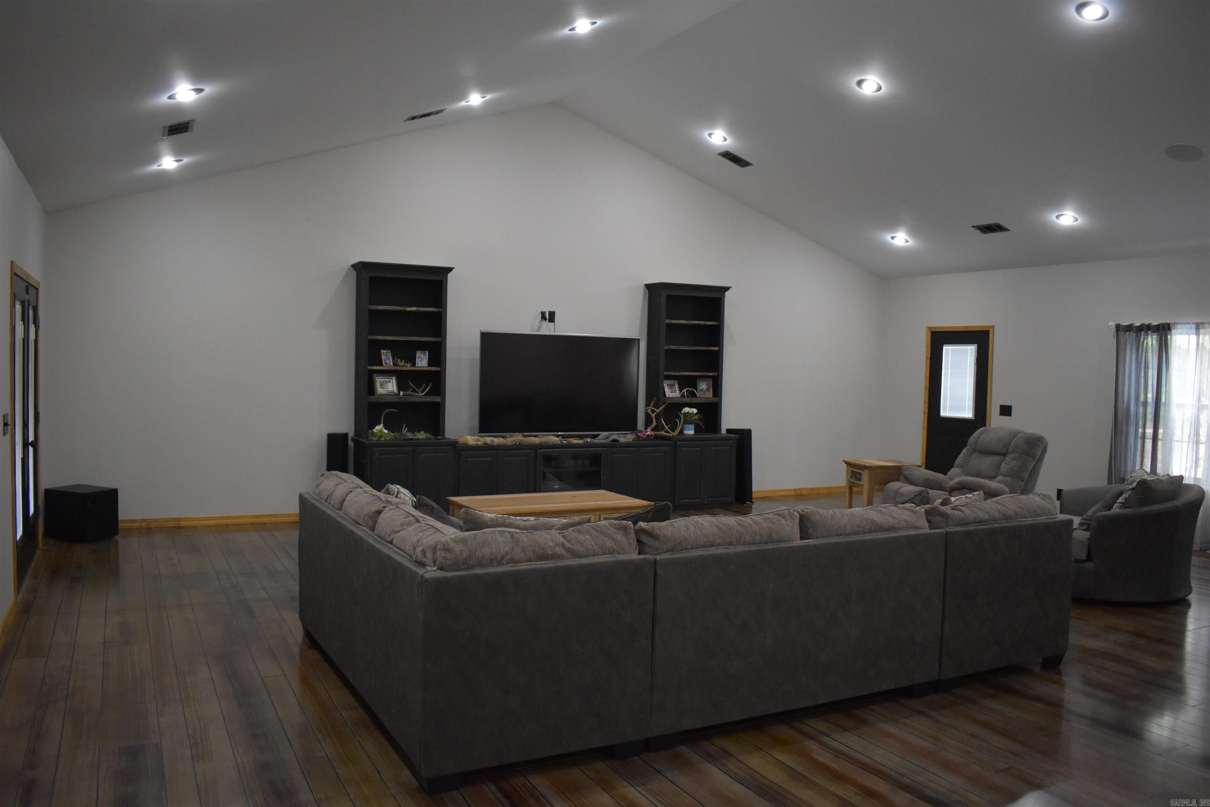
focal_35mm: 27
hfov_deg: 67.4
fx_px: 907
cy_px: 404
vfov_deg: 47.9
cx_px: 605
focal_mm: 18
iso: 2200
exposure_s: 1/125
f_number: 3.5
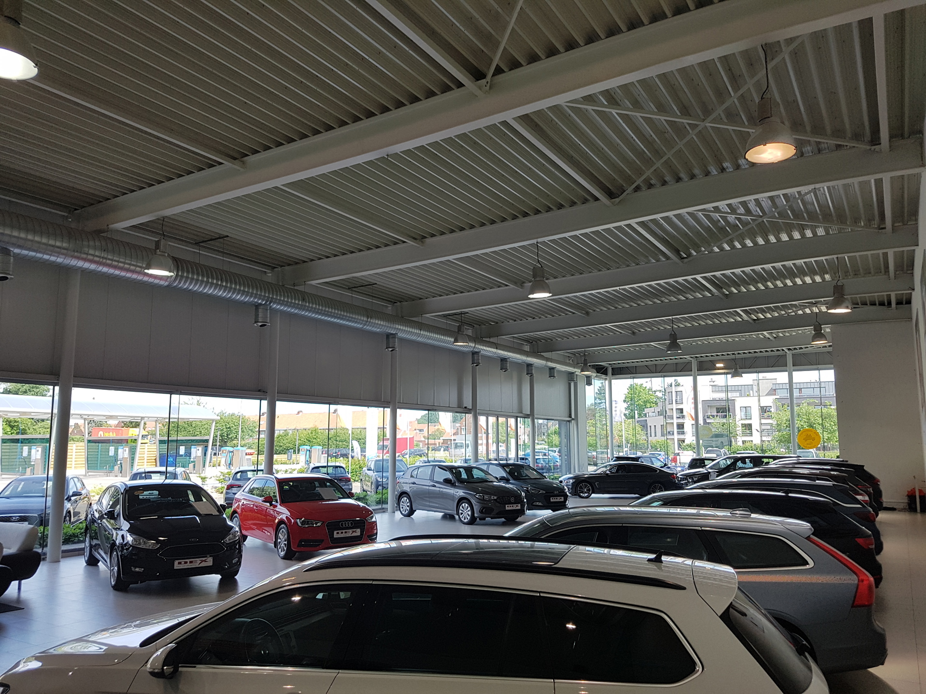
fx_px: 696
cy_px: 347
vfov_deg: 53.1
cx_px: 463
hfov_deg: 67.3
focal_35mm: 26
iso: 50
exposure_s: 1/566
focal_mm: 4.2
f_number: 1.7
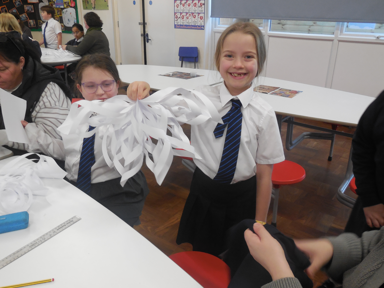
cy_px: 144
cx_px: 192
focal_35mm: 30
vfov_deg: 46.8
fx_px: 333
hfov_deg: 60.0
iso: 320
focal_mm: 5.3
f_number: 3.2
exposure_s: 1/30
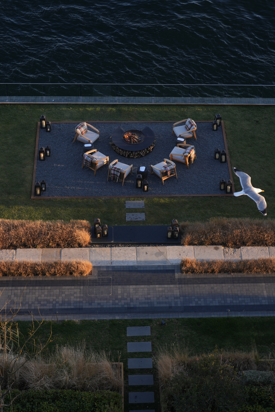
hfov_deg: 18.2
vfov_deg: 27.0
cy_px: 206
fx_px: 859
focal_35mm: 75
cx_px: 138
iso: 100
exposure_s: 1/800
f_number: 2
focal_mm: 50
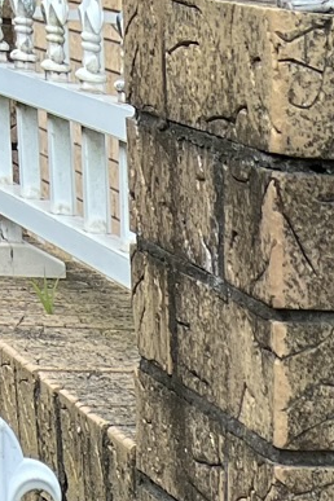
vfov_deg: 11.6
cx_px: 665
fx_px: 1990
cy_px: 1227
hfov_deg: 9.0
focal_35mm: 143
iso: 50
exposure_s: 1/1089
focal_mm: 5.7
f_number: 1.5
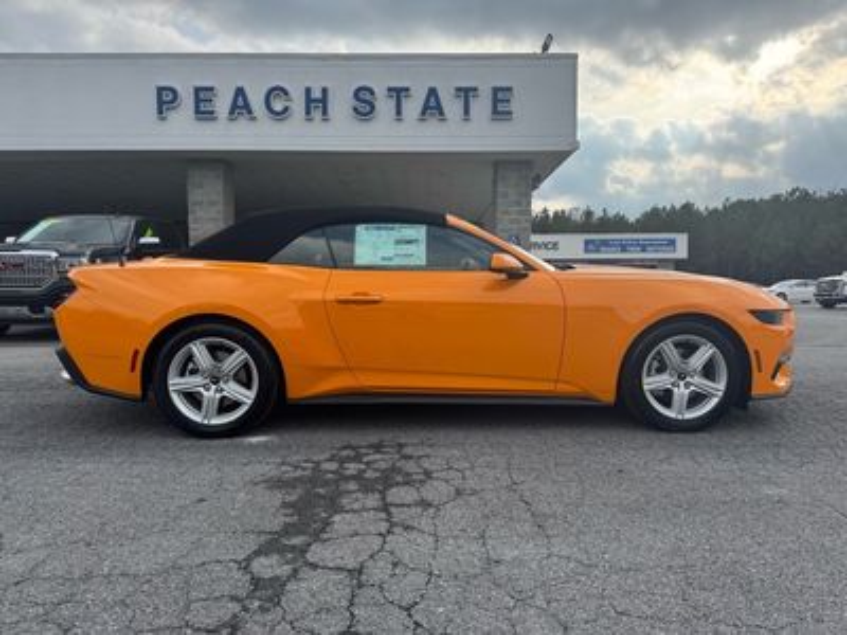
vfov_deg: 56.8
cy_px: 318
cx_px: 424
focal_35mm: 24
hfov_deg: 71.6
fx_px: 587
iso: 80
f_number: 1.78
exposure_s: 1/1923
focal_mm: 6.76
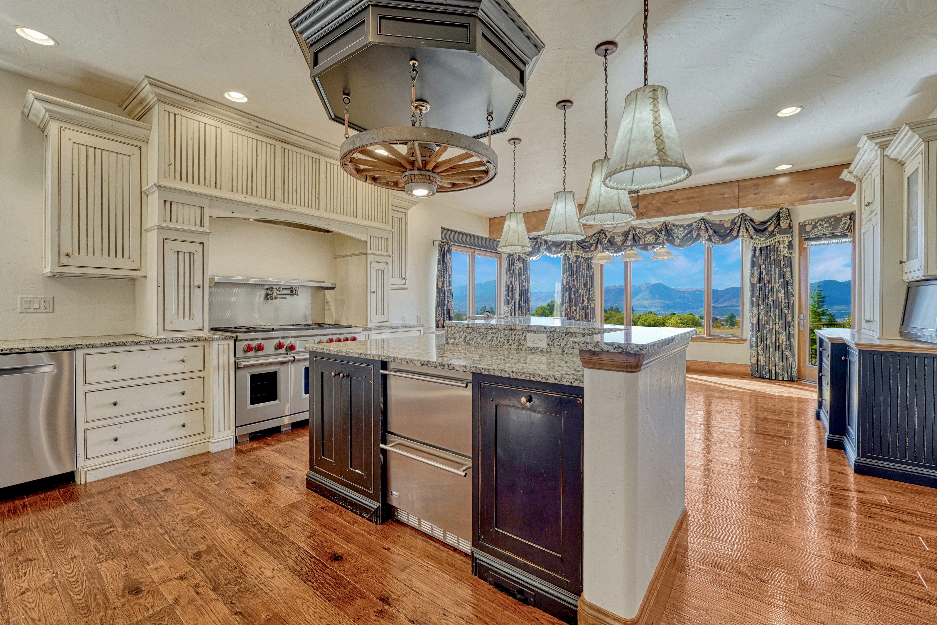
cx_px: 468
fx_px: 364
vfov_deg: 81.2
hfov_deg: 104.2
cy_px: 312
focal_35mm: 14
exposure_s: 1/20
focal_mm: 14
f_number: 8
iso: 400
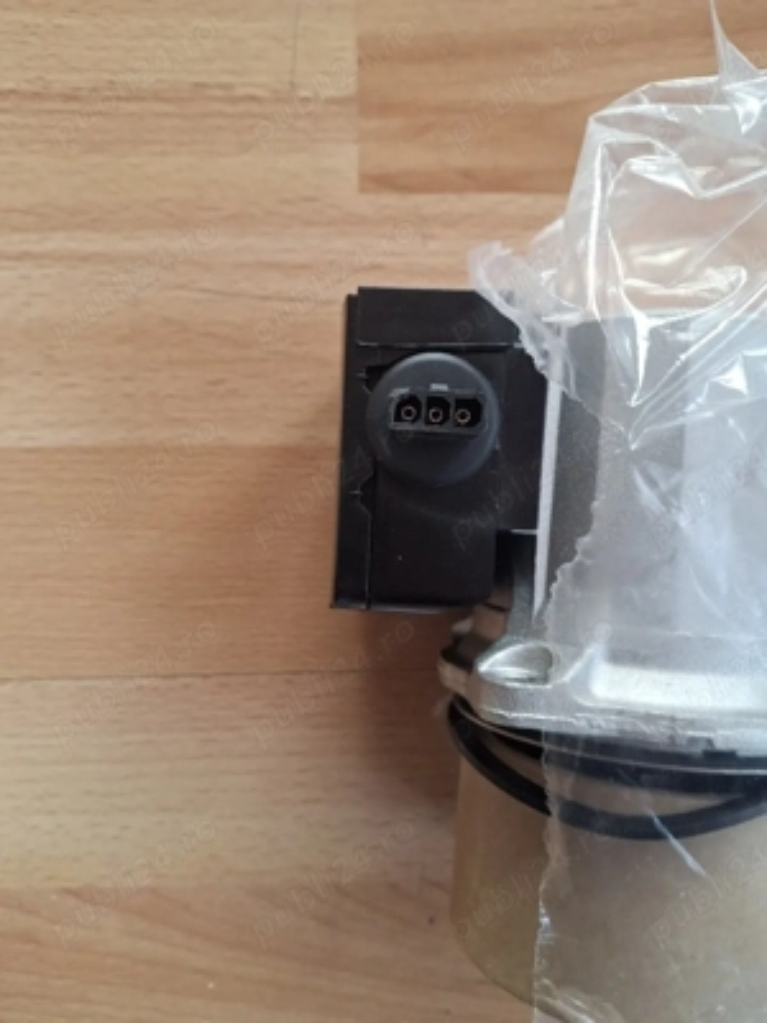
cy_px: 512
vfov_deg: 69.4
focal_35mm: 25
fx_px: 739
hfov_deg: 54.9
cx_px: 384
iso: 100
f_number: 1.8
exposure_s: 1/100
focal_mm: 4.69
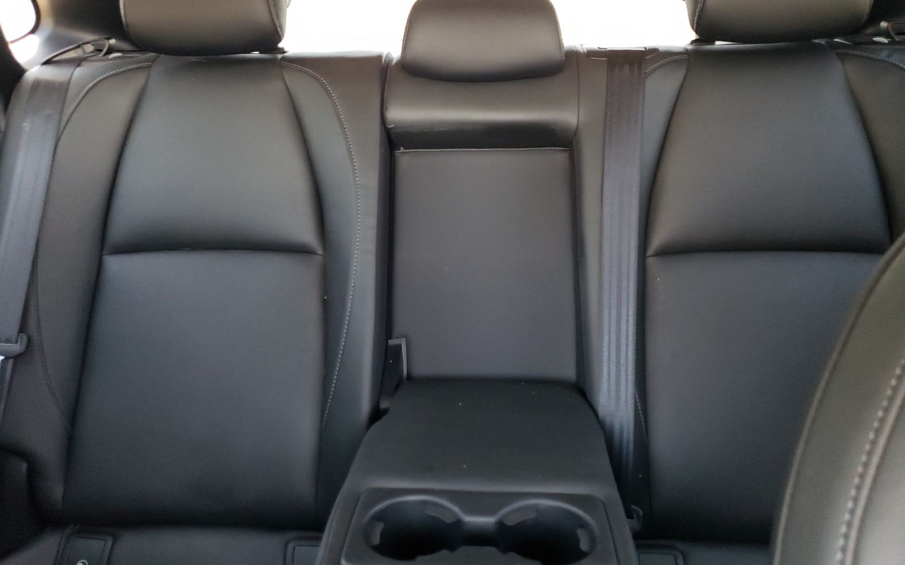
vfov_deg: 44.4
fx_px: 691
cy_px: 236
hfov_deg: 66.5
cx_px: 450
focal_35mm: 28
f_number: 1.5
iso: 277
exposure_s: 1/60.2
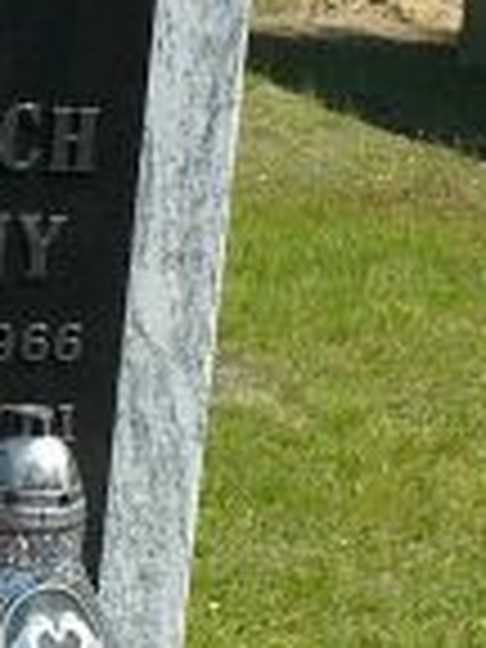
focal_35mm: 156
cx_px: -104
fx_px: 2920
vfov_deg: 12.2
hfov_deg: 9.4
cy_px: 882
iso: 80
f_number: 5
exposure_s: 1/400
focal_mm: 5.2
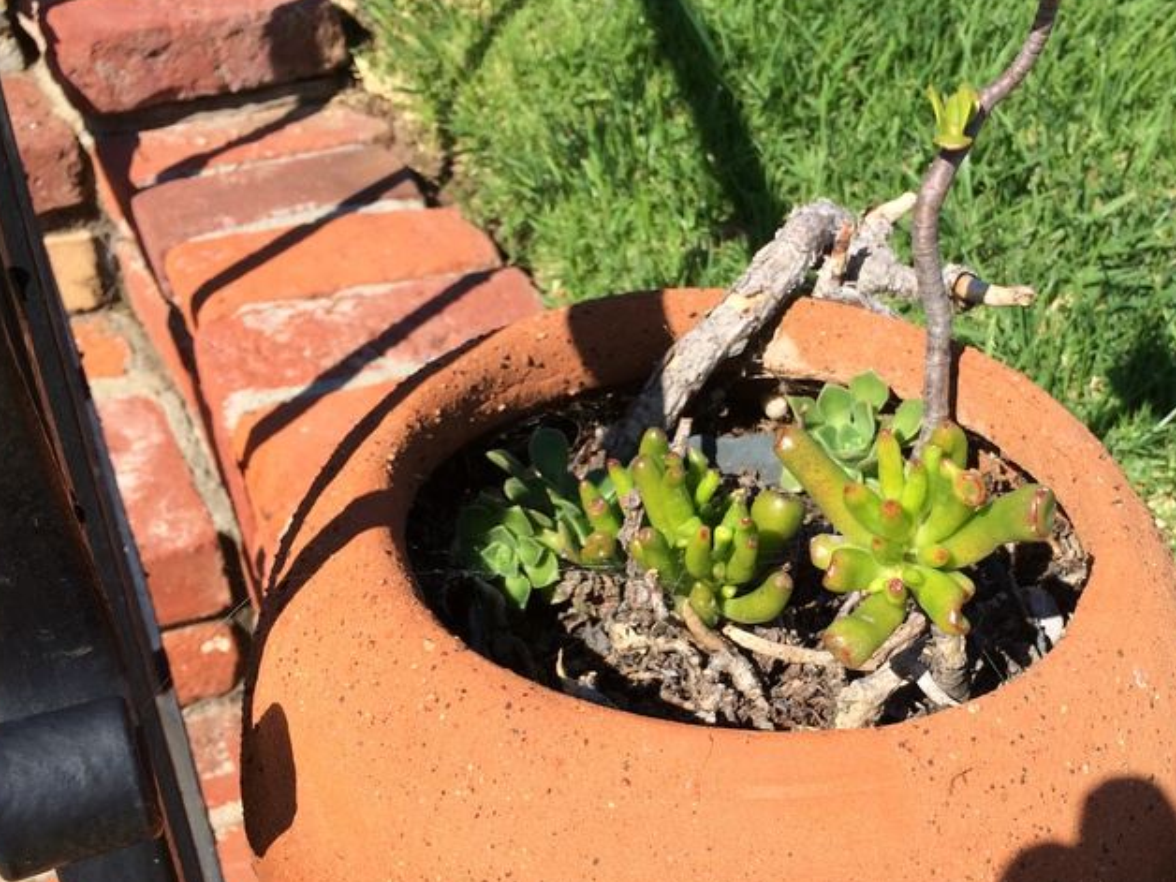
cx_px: 786
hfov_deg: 43.2
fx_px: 1461
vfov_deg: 33.6
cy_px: 492
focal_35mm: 43
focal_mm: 4.12
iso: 32
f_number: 2.2
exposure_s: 1/1580
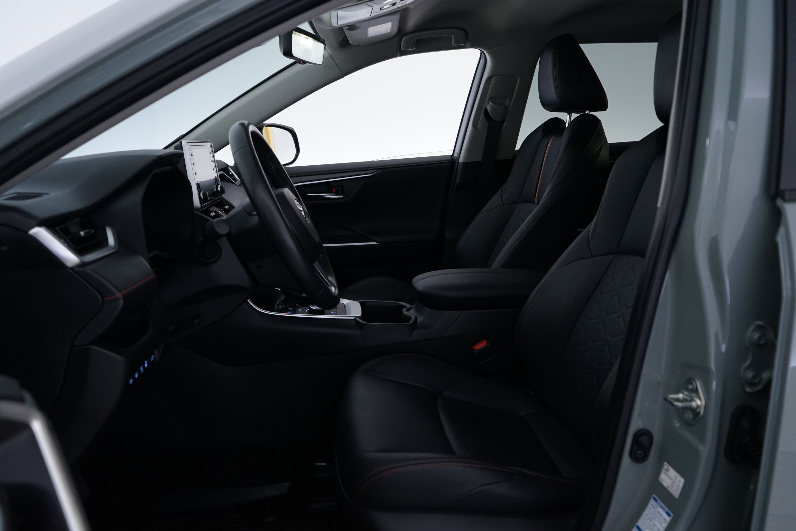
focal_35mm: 28
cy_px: 266
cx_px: 398
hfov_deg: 65.5
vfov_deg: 46.4
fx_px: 619
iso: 2000
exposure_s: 1/60
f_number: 4.5
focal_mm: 28
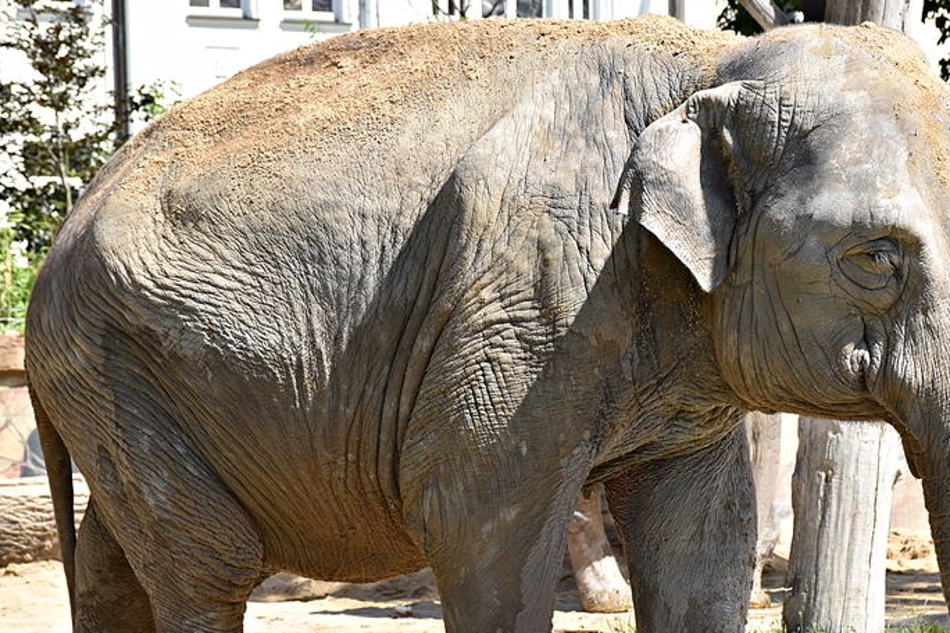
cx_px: 521
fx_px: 5330
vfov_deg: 6.8
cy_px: 438
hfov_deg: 10.2
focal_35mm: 202
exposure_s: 1/320
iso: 200
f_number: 9
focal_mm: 90
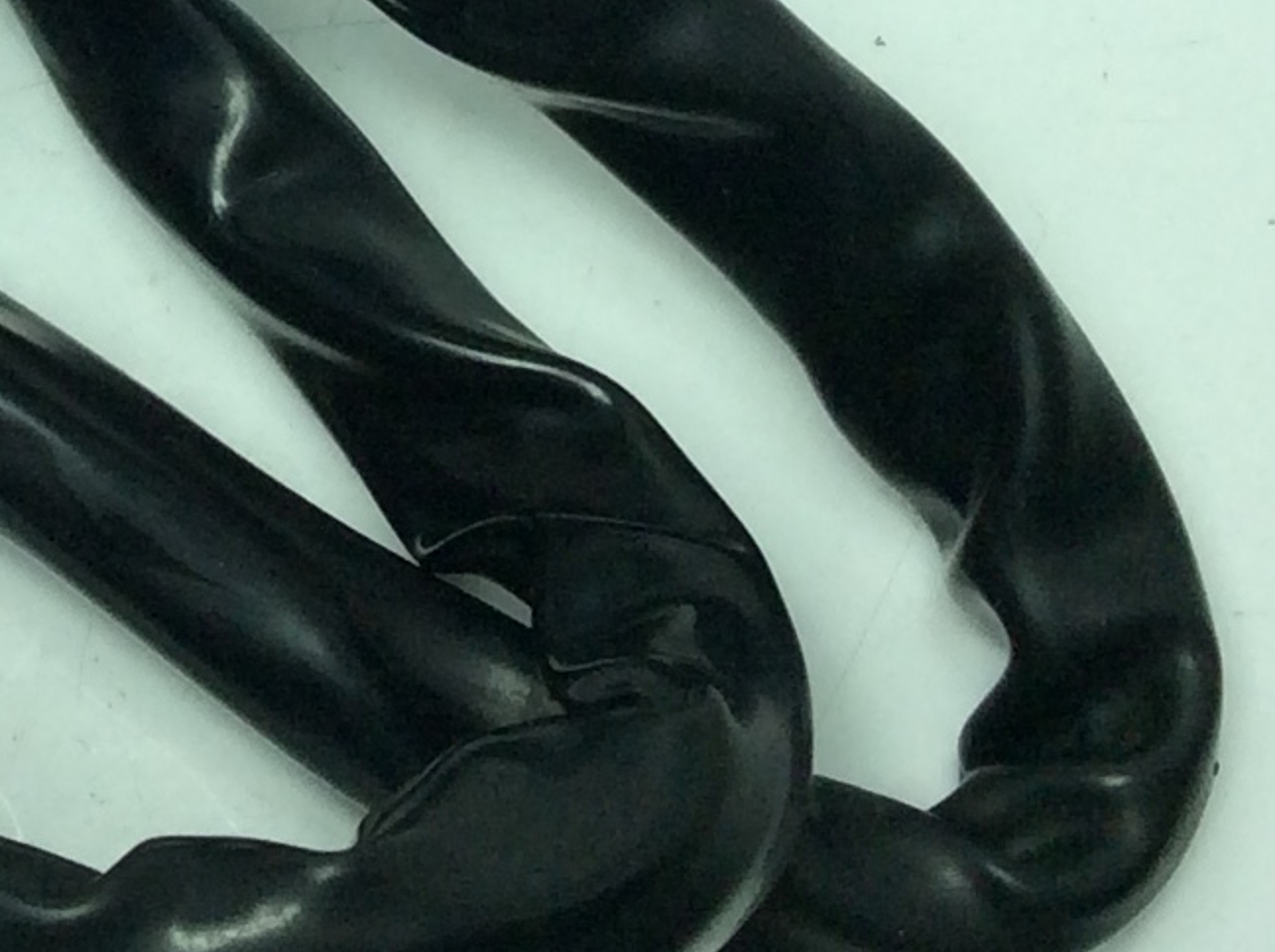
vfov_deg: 11.0
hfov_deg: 14.7
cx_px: -423
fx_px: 4708
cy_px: -568
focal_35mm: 128
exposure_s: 1/525
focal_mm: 3.3
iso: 32
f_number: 2.4
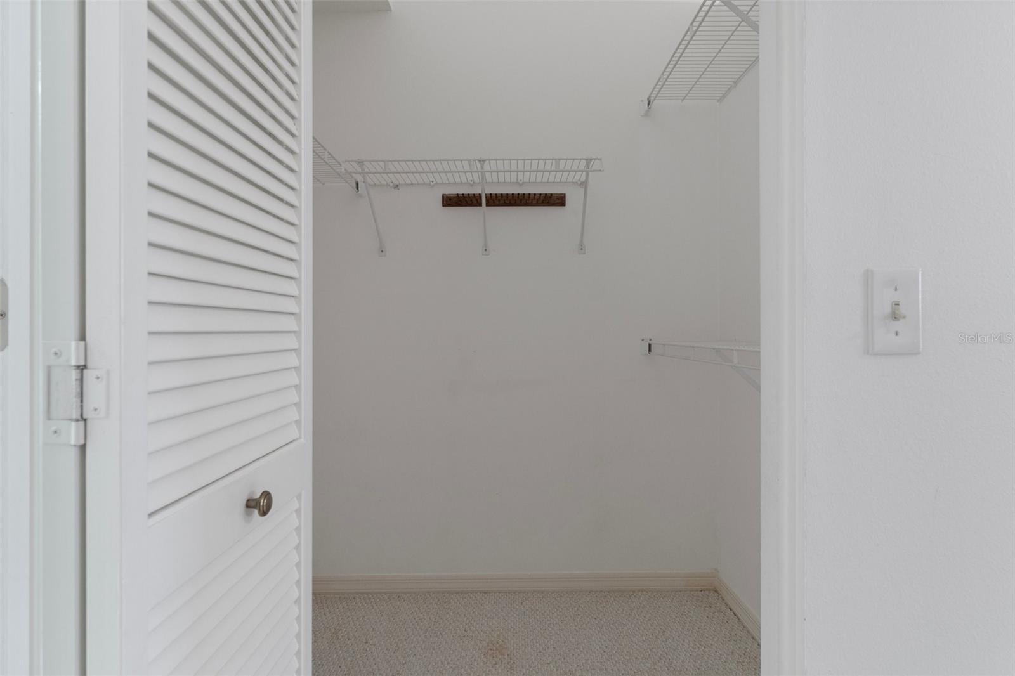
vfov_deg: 67.4
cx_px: 508
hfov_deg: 90.0
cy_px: 338
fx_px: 507
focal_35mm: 18
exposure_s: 1/1.43
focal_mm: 12
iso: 250
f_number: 8
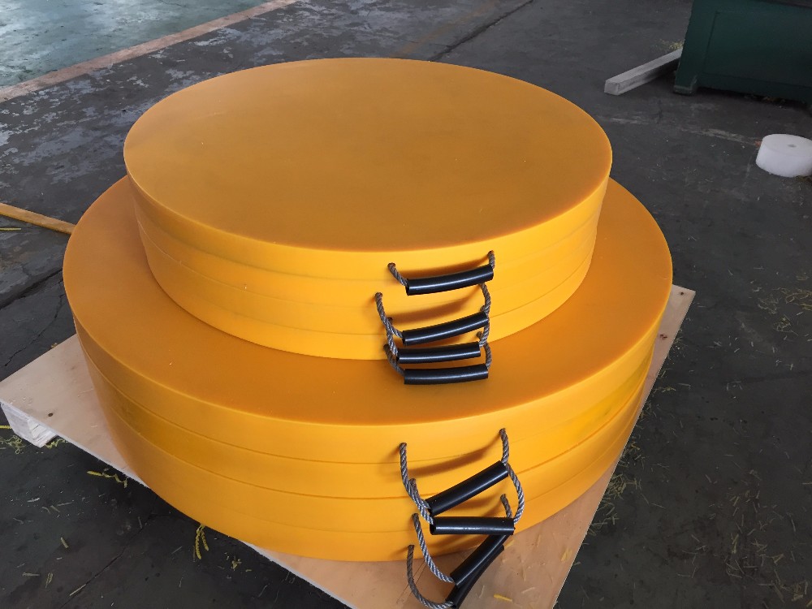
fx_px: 680
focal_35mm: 29
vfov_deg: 48.2
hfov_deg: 61.7
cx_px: 406
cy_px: 304
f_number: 2.2
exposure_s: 1/33
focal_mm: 4.15
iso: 125
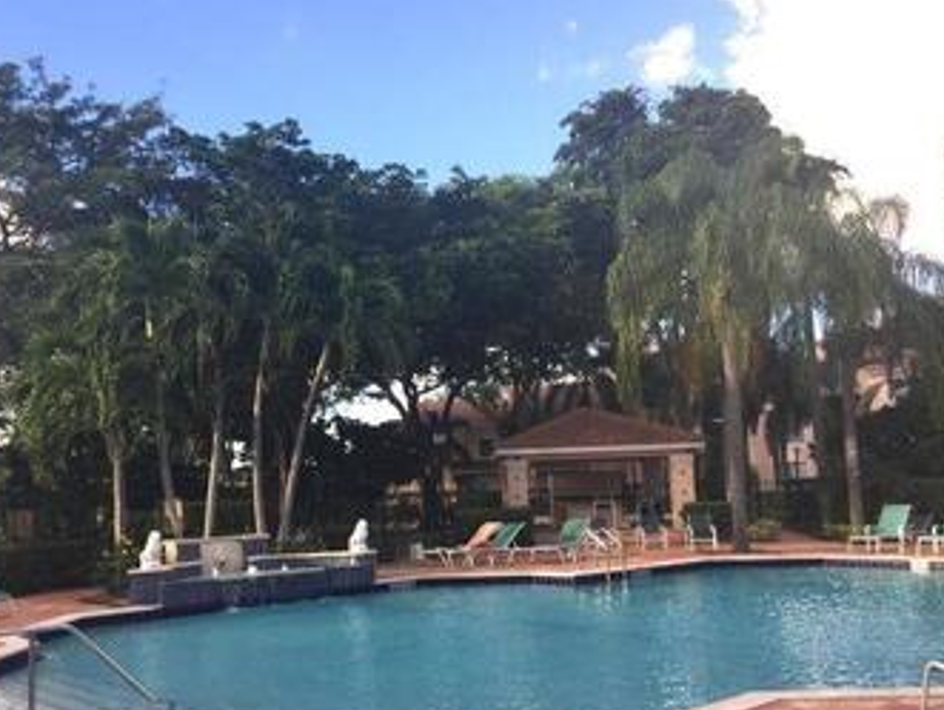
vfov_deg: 40.7
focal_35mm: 35
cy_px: 405
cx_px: 394
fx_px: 956
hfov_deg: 52.3
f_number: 2.2
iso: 32
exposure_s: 1/520
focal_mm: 4.15
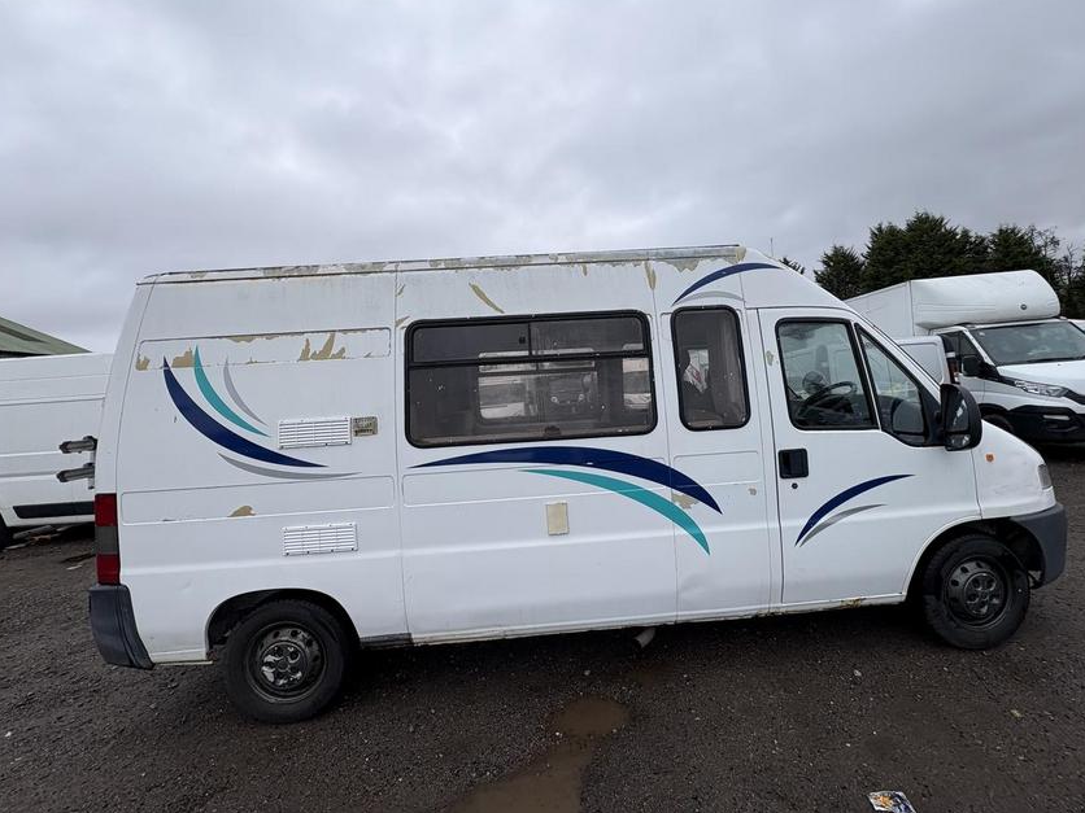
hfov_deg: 98.1
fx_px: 470
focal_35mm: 15
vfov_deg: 81.7
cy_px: 381
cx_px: 570
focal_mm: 2.22
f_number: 2.2
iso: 40
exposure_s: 1/421
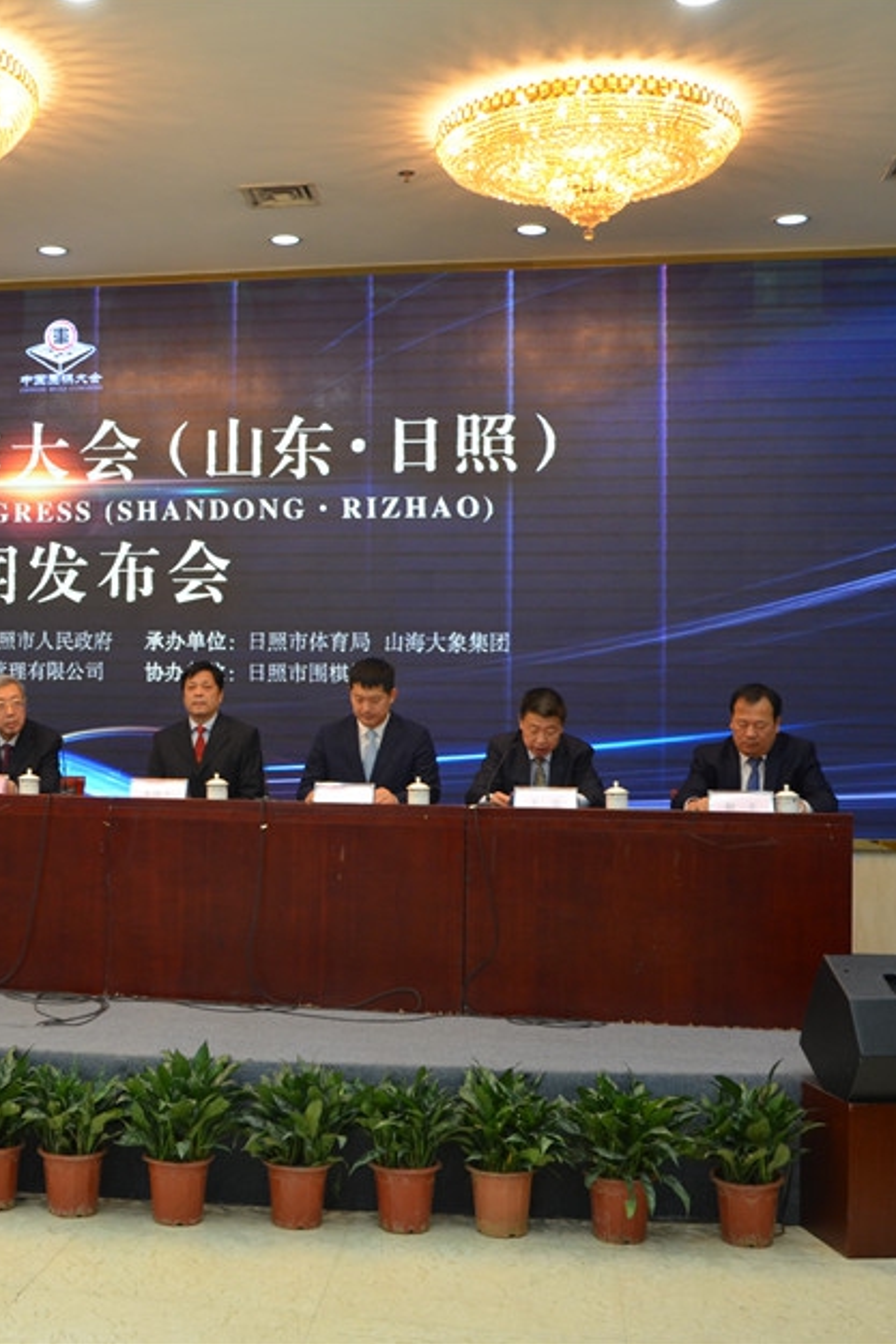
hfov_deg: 27.3
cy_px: 670
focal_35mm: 48
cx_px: 110
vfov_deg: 41.3
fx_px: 1782
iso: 500
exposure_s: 1/60
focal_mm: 21
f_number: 4
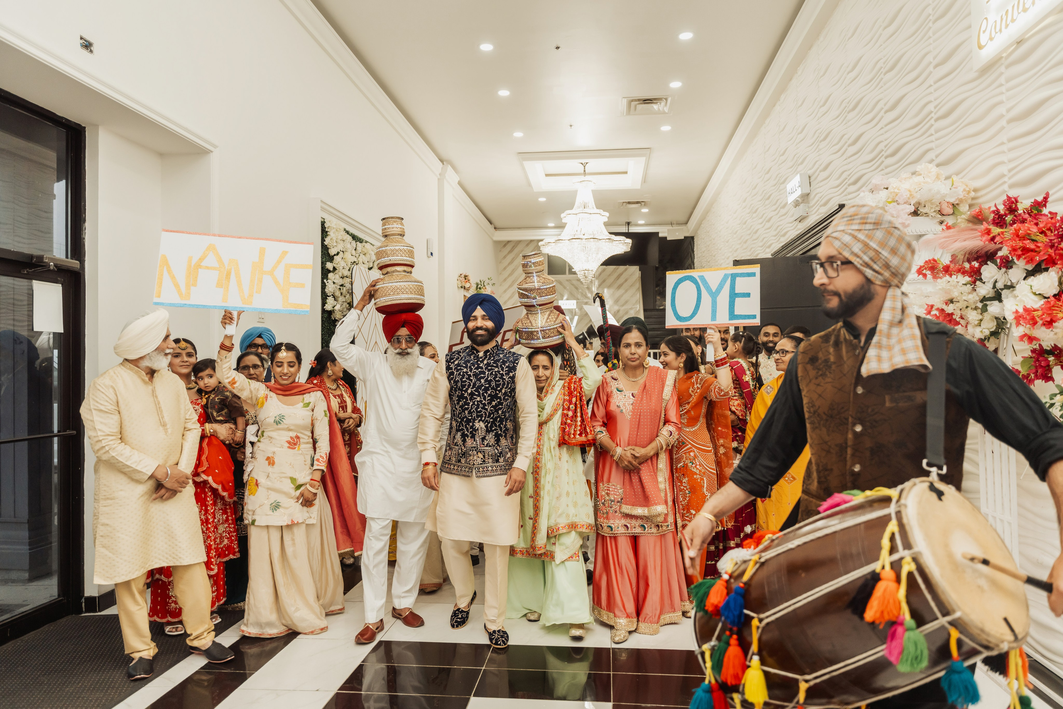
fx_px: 709
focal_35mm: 24
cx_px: 532
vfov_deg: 53.1
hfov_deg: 73.7
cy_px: 354
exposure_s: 1/200
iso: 800
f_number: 2.8
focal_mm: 24
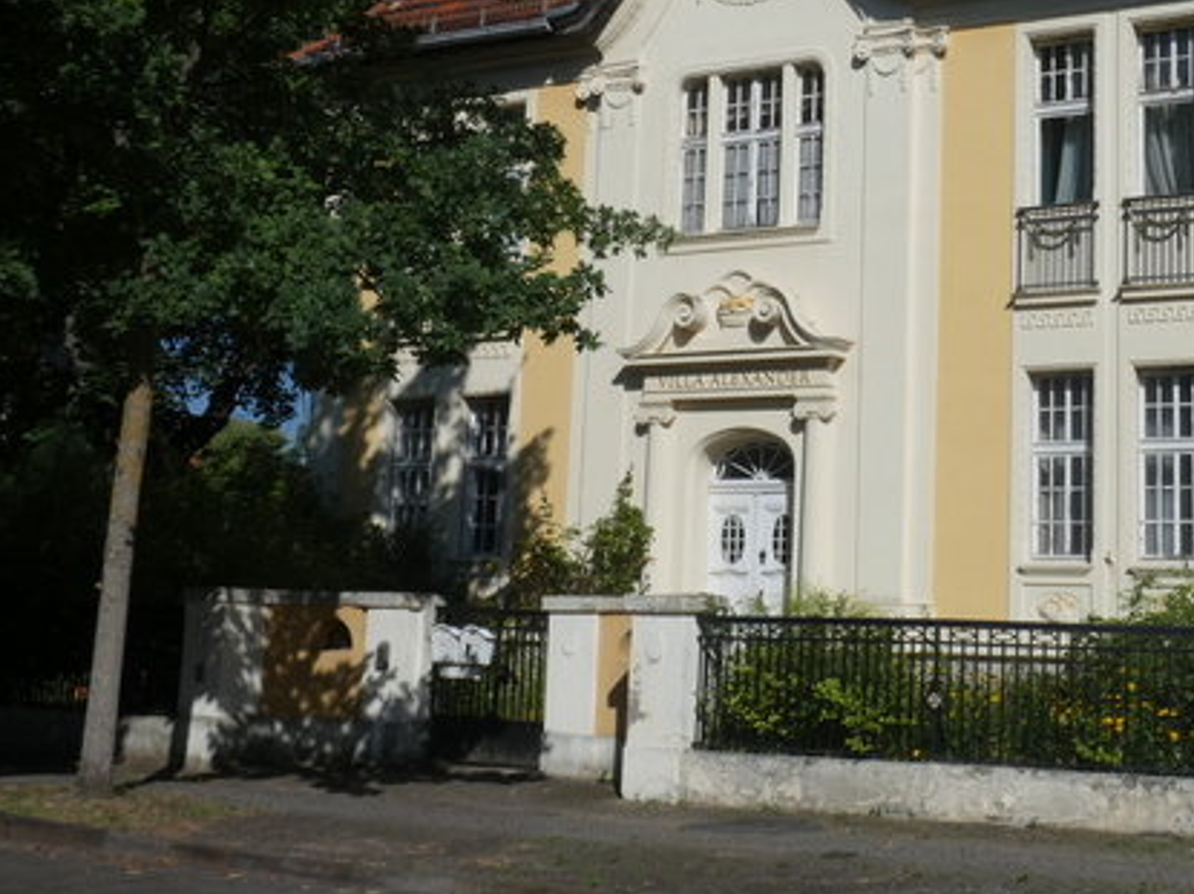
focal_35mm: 54
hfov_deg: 34.8
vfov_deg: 26.8
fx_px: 1862
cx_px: 892
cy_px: 287
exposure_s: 1/800
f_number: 5.6
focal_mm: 6.2
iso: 80
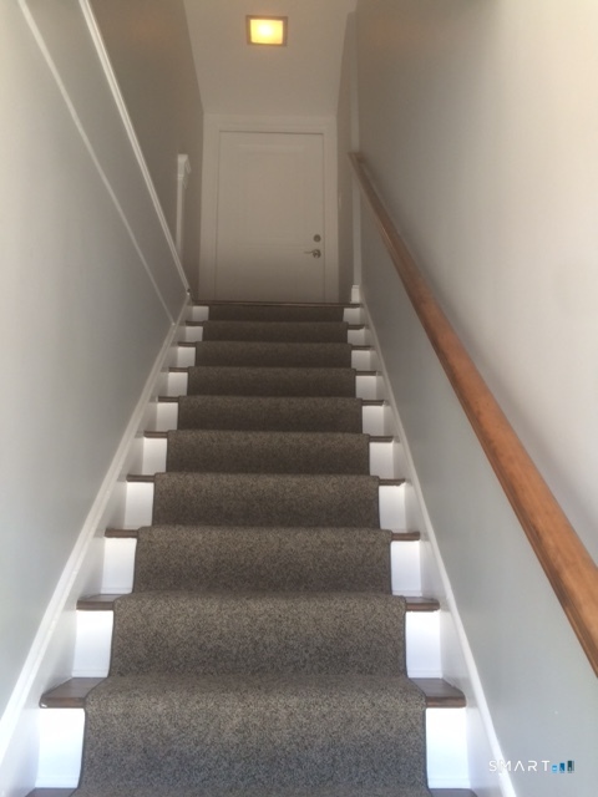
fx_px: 668
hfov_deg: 48.2
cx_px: 299
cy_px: 398
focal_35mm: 29
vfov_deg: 61.7
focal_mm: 4.15
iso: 40
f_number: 2.2
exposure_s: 1/30
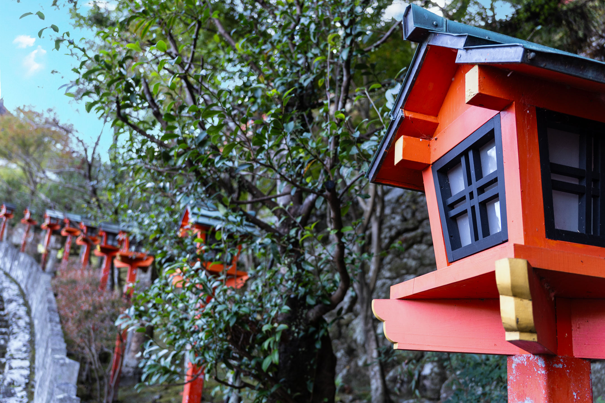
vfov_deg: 42.1
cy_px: 202
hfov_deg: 60.0
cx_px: 302
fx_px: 524
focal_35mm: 31
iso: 100
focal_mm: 20.8
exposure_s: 1/80
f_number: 2.8
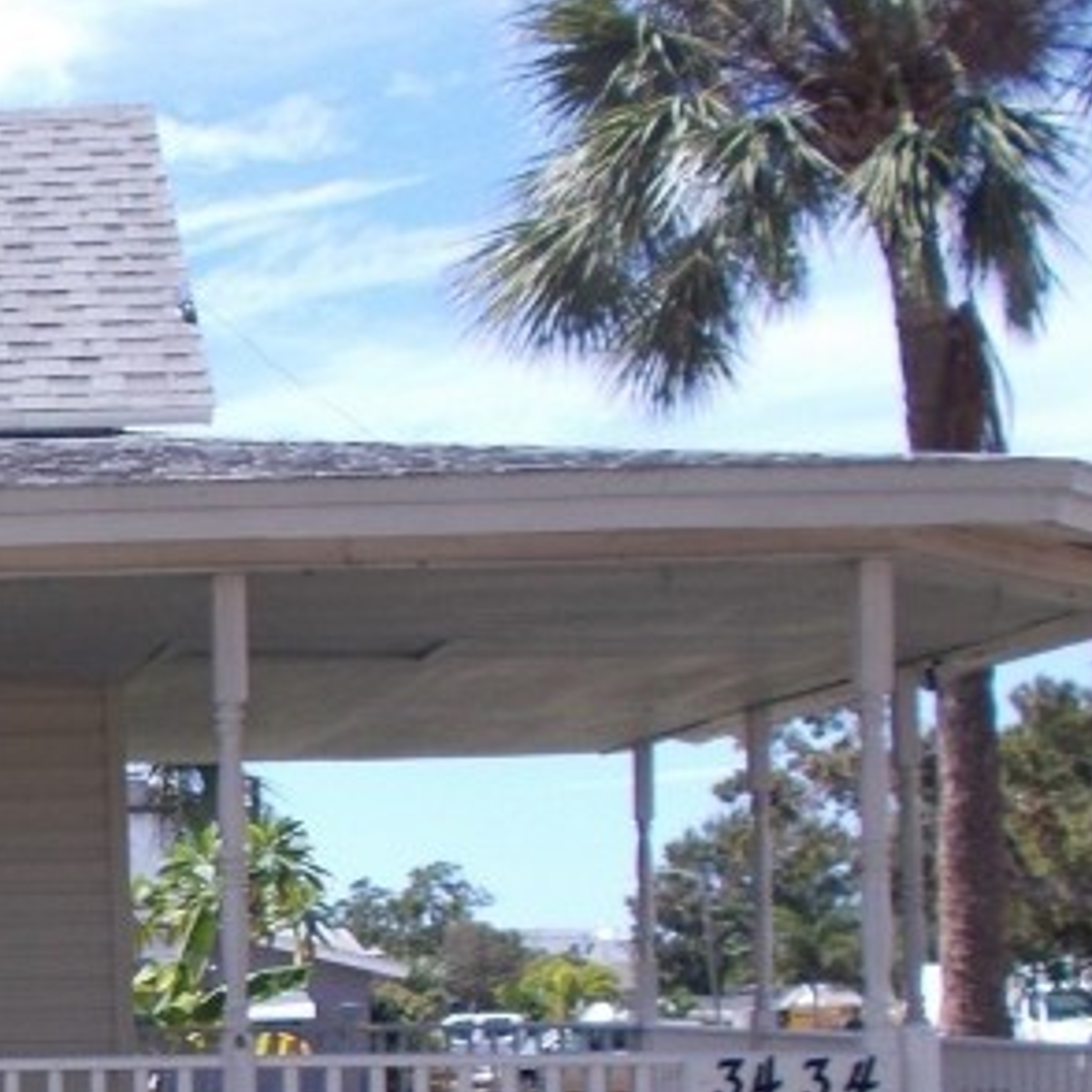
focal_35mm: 80
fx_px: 2855
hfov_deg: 19.3
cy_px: 992
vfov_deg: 21.2
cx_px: -475
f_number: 8
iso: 80
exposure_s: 1/100
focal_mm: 4.6
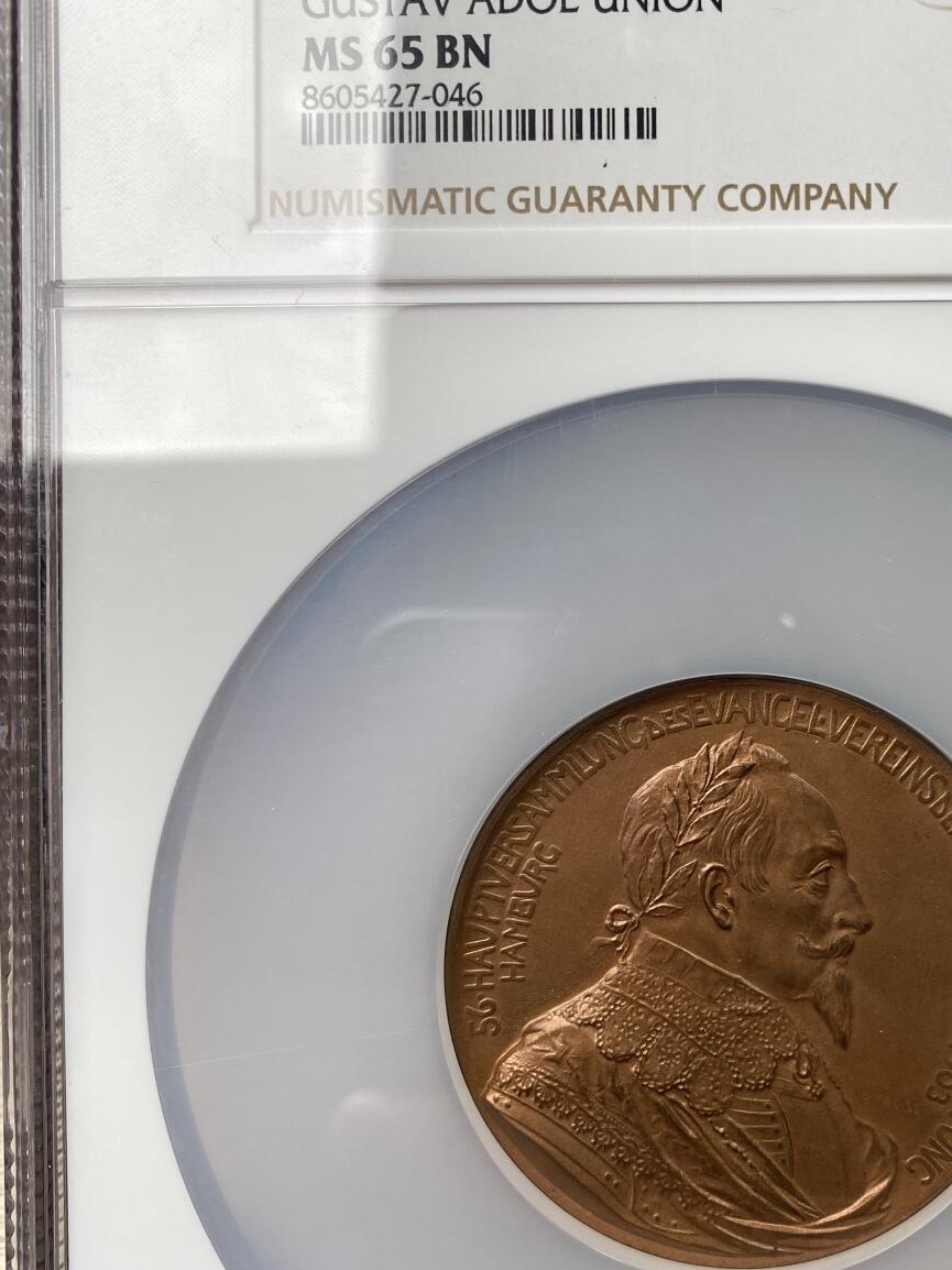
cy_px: 734
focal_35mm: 39
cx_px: 733
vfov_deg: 47.7
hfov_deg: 35.8
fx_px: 1431
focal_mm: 4.25
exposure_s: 1/159
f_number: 1.8
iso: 32
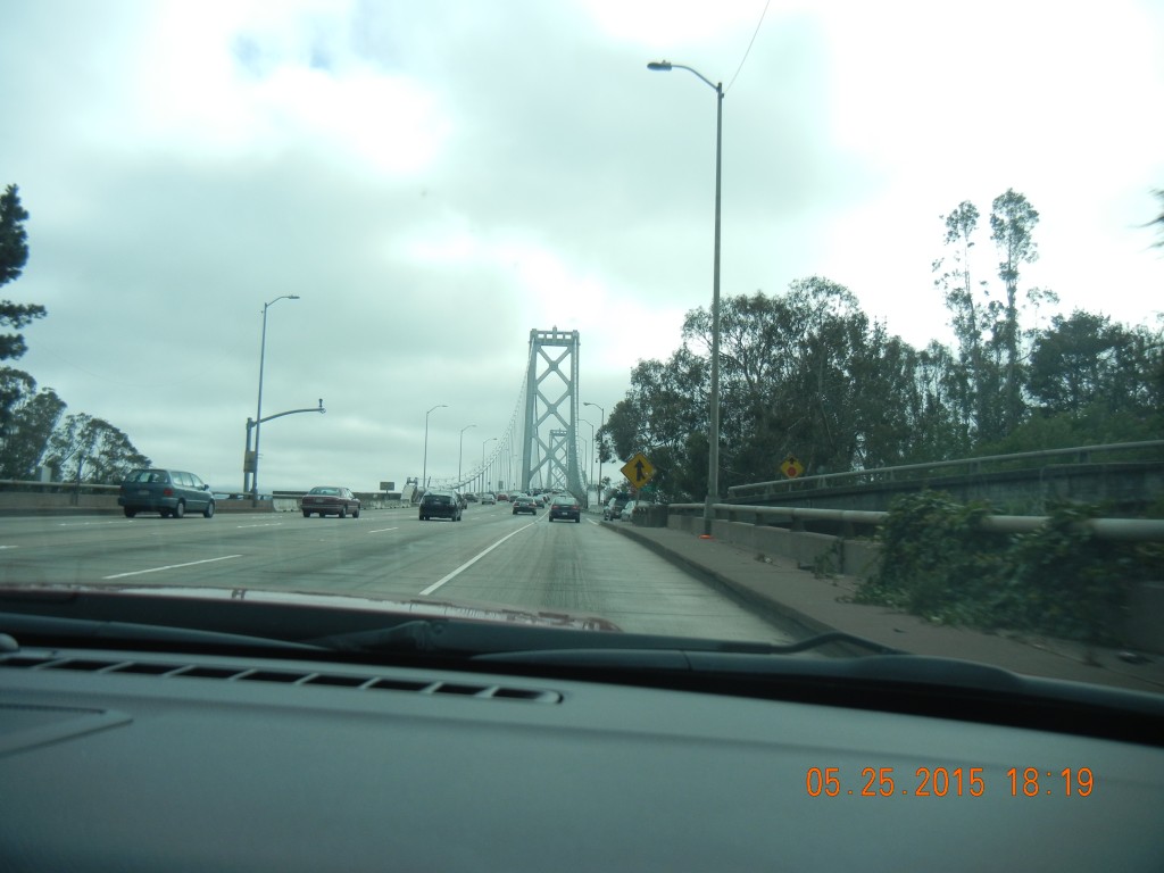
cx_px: 582
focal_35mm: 30
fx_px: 1009
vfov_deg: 46.8
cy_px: 436
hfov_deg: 60.0
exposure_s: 1/273
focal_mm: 5.4
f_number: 7
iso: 160
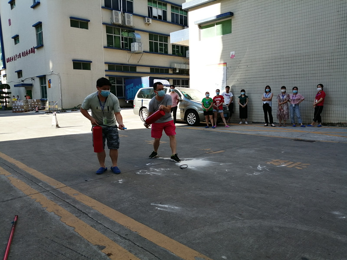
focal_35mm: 26
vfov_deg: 53.1
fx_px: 261
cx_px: 174
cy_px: 130
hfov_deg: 67.3
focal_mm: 3.62
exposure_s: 1/327
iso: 50
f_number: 1.8
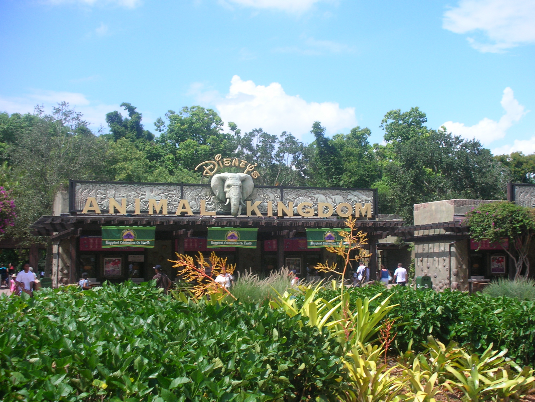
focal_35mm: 53
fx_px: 819
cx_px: 268
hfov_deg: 36.2
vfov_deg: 27.5
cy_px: 201
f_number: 10.5
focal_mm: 8.8
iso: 50
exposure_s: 1/50.6
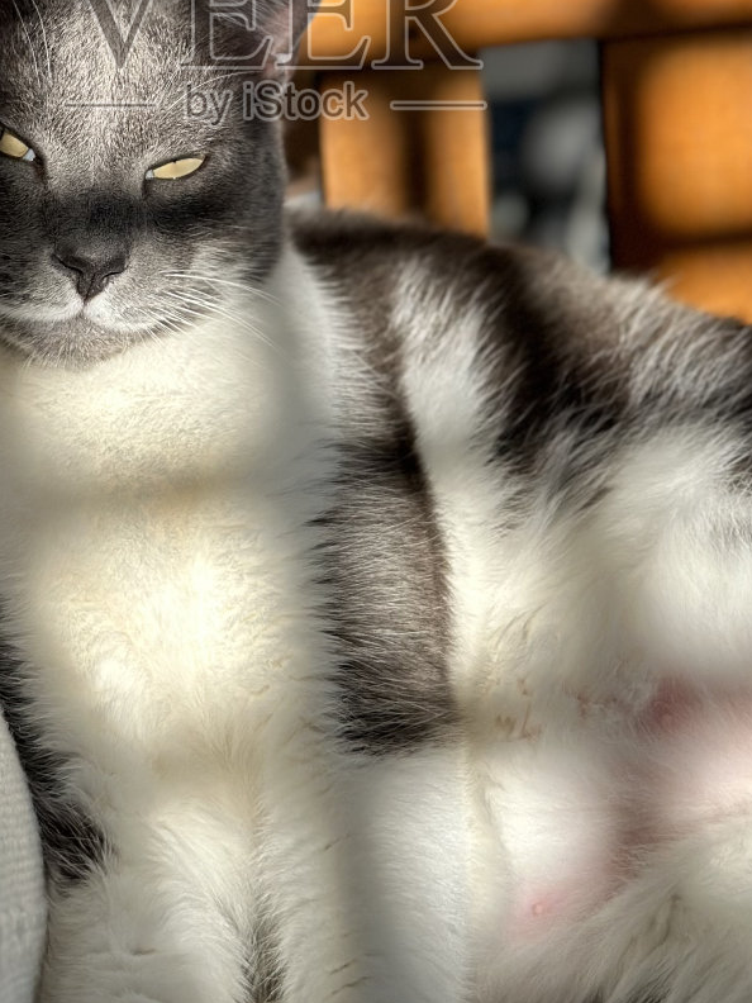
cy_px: 43
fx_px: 2810
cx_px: 273
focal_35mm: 97
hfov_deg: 15.2
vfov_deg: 19.7
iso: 80
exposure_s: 1/2114
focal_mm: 6.86
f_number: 1.78
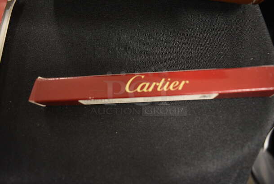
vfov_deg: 48.0
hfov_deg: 67.3
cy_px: 92
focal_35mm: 27
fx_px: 206
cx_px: 137
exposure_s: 1/40
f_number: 3.5
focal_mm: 18
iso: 3200
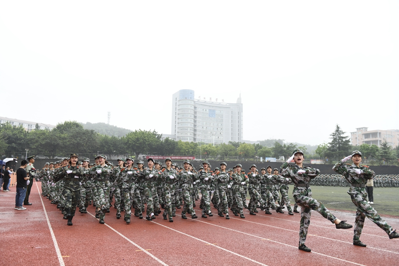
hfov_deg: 63.7
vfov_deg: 45.0
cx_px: 200
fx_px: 321
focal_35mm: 29
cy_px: 133
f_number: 4
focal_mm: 29
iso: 400
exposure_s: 1/640
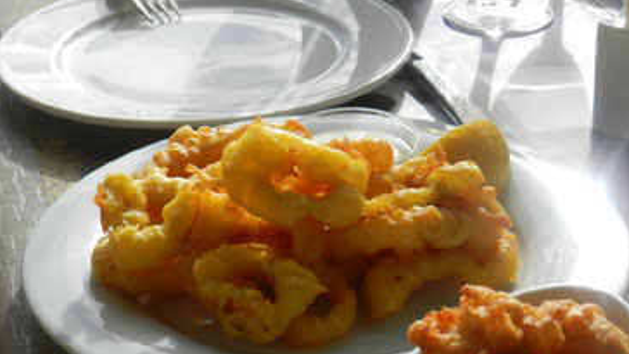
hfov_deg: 22.9
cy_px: 226
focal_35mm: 93
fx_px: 1552
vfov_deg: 13.0
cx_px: 318
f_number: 5
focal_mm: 14.9
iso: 160
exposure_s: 1/1000
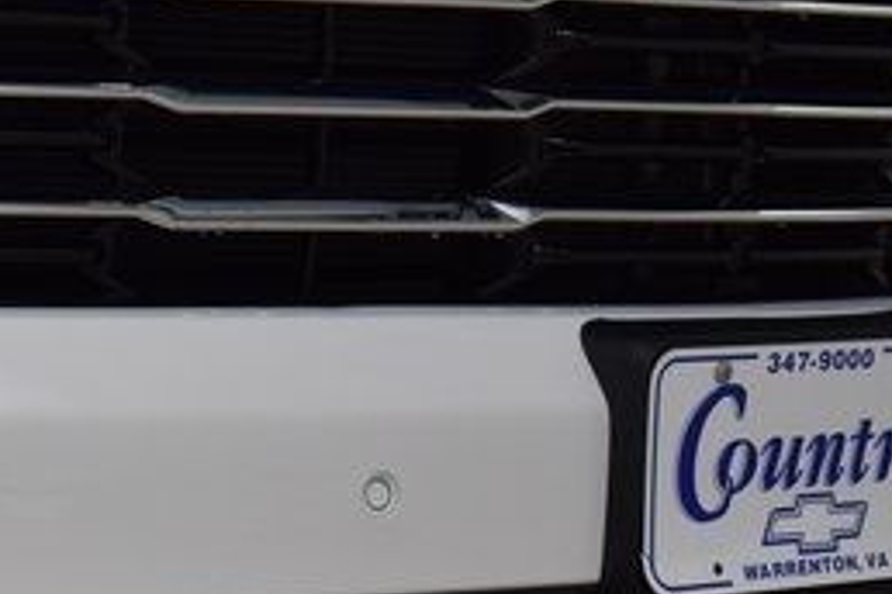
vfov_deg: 8.7
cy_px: 648
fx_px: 3865
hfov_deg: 13.1
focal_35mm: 156
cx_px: 266
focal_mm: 42
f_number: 8
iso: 1000
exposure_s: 1/60
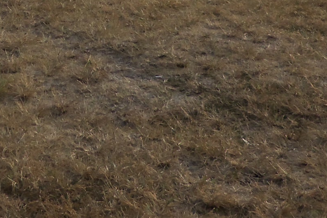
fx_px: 945
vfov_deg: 12.1
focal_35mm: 104
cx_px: -11
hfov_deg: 19.0
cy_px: -175
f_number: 3.9
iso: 64
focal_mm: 5.1
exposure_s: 1/400
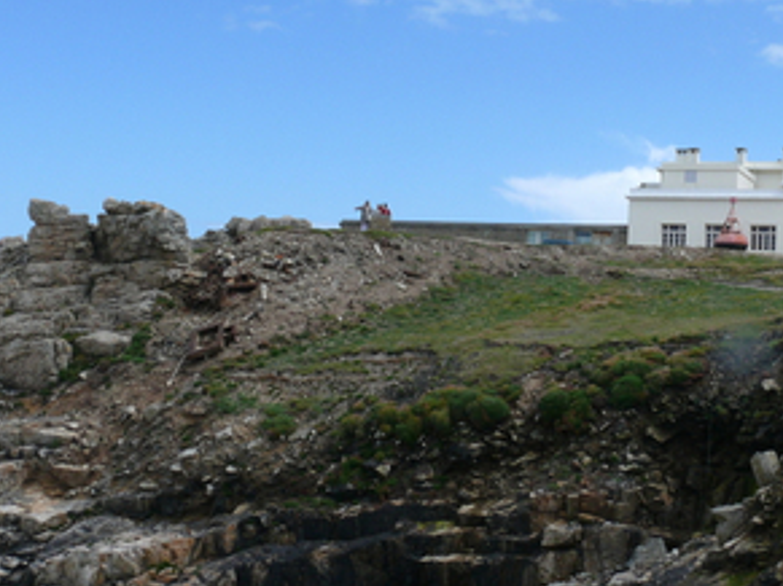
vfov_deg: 27.2
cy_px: 156
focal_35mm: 53
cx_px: 554
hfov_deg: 35.6
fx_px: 1198
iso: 100
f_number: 6.3
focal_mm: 7.4
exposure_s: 1/400
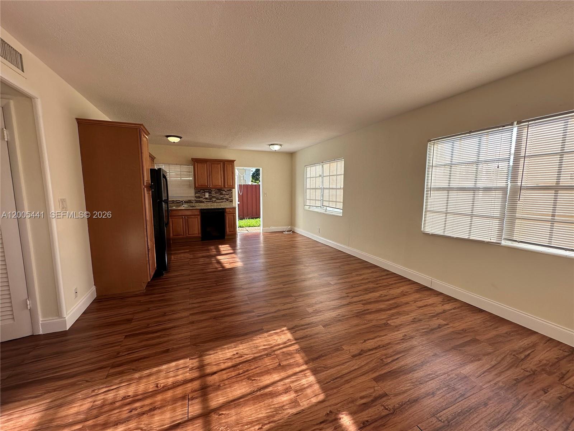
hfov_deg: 102.1
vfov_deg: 85.7
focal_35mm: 14
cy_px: 216
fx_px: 232
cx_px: 287
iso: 40
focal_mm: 2.22
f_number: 2.2
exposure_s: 1/259
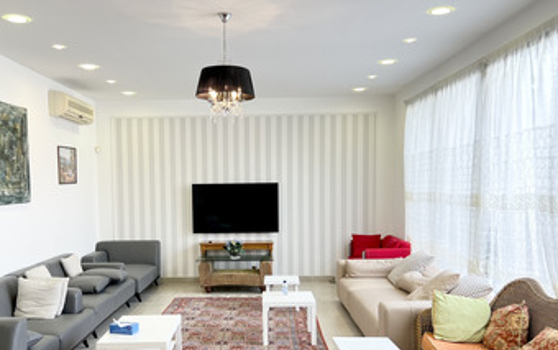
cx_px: 242
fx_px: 563
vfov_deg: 34.3
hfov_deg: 52.6
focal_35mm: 37
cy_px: 216
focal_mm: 5.7
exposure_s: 1/100
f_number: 1.5
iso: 80
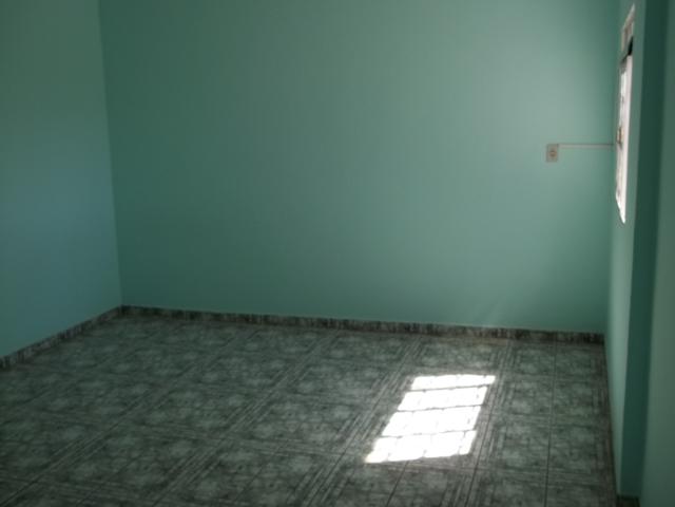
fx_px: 702
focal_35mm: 36
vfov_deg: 39.7
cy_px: 254
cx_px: 338
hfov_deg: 51.4
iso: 64
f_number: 3.1
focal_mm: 6.5
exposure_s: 1/160
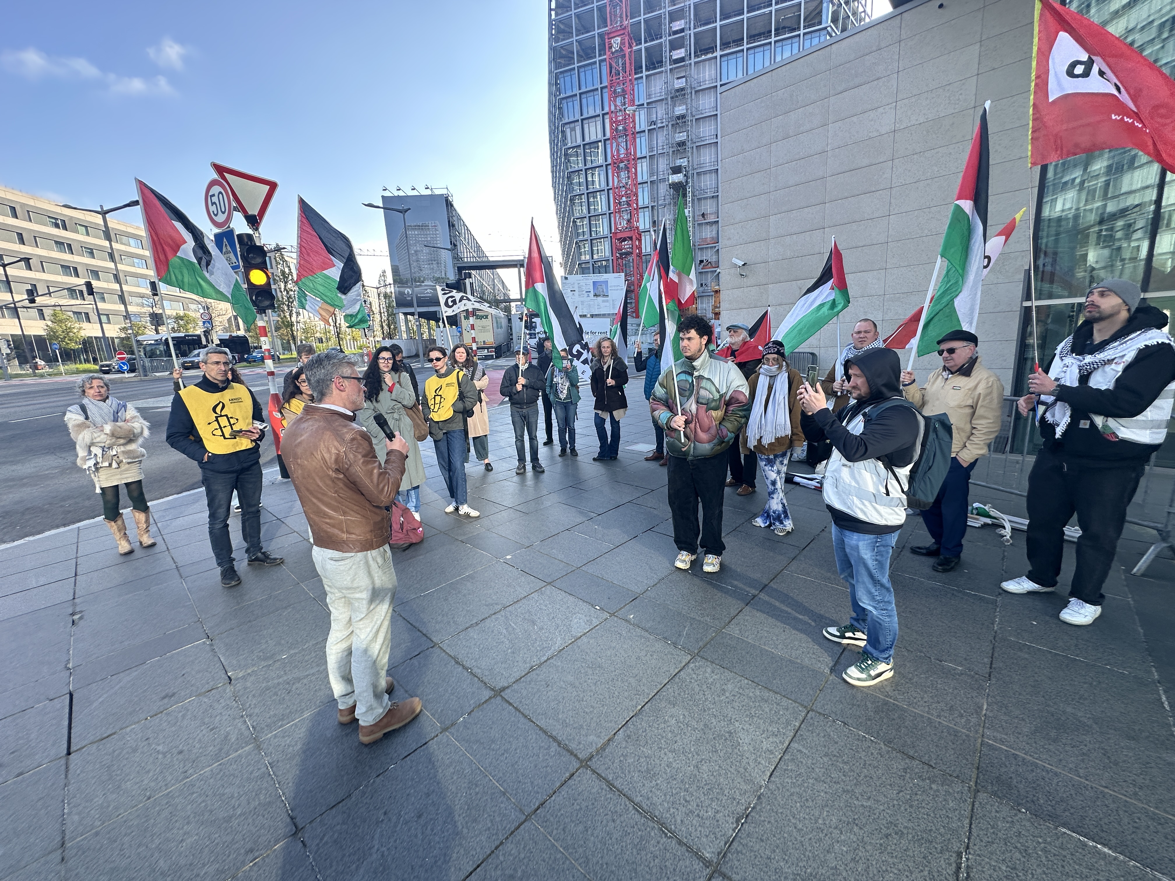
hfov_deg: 102.1
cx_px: 588
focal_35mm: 14
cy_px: 440
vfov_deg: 85.7
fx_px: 475
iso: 40
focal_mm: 2.22
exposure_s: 1/319
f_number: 2.2
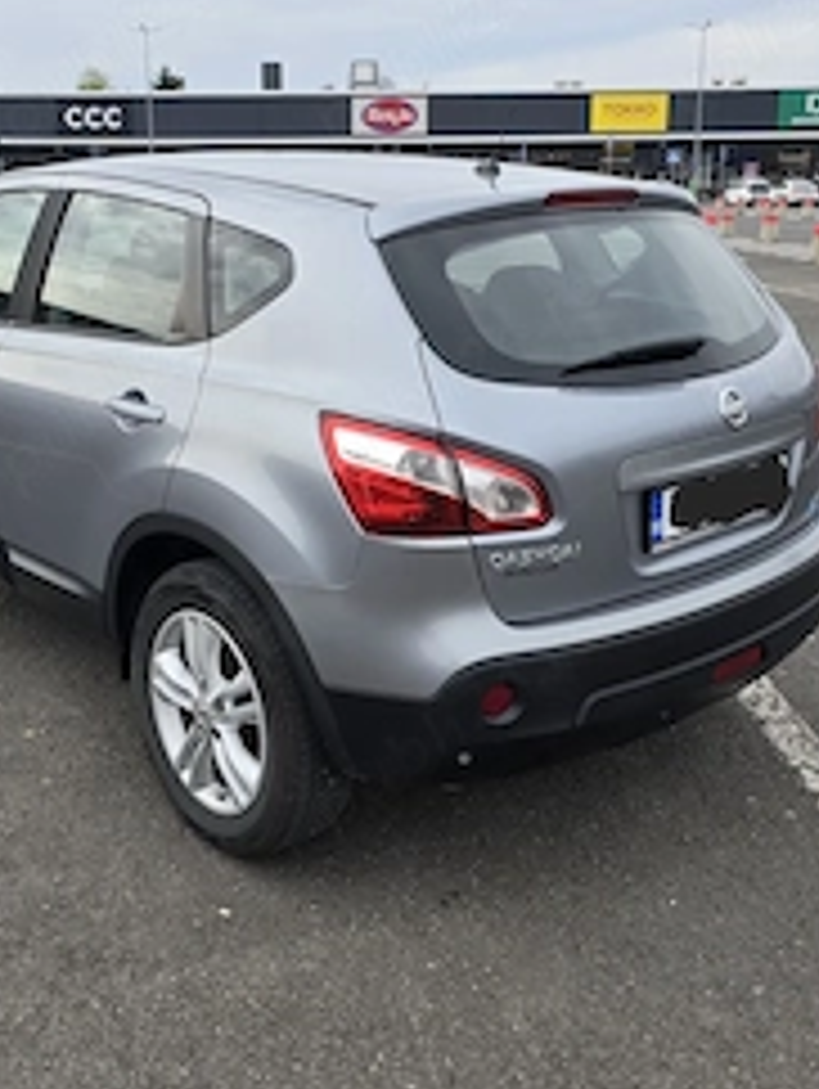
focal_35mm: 38
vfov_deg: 48.7
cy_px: 450
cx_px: 302
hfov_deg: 37.5
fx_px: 1197
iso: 12
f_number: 1.7
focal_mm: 6.3
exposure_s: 1/357
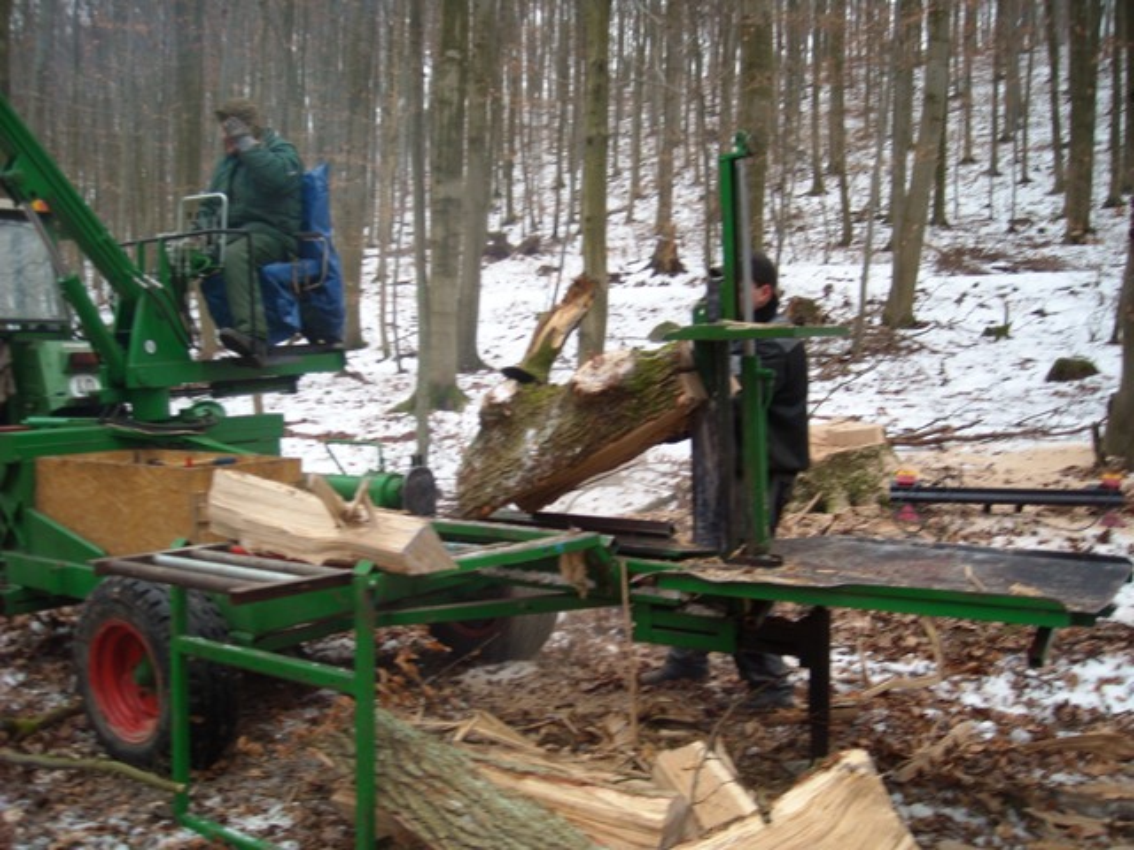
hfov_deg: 52.6
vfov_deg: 40.7
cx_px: 567
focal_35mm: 35
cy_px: 425
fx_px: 1147
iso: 64
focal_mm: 5.7
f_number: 2.8
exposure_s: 1/30
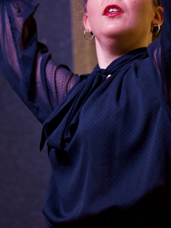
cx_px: 72
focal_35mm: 141
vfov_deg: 13.9
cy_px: 53
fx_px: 928
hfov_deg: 10.5
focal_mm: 45
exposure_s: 1/80
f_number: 1.8
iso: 2500
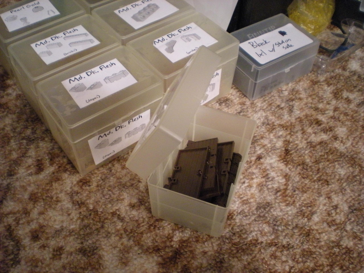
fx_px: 400
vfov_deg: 37.7
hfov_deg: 49.0
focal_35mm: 38
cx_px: 182
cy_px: 136
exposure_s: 1/8
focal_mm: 6.3
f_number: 3.1
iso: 539
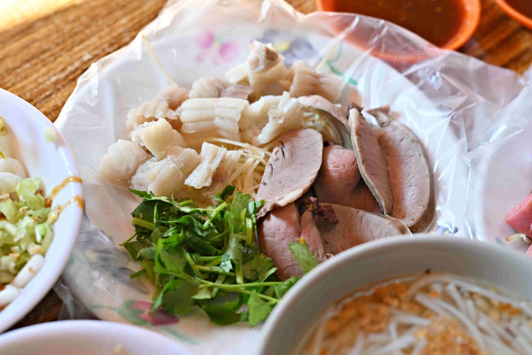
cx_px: 266
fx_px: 1108
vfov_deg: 18.2
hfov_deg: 27.0
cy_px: 178
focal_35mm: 75
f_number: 3.2
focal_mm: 50
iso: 360
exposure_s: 1/200
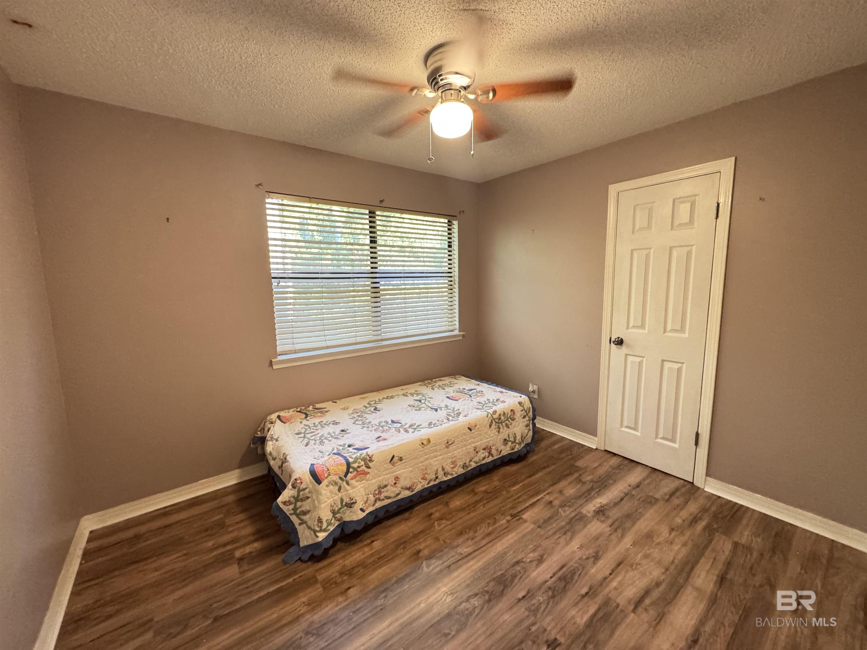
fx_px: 351
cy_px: 325
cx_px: 434
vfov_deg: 85.7
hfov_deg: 102.1
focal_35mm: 14
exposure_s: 1/60
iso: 640
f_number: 2.2
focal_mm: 2.22
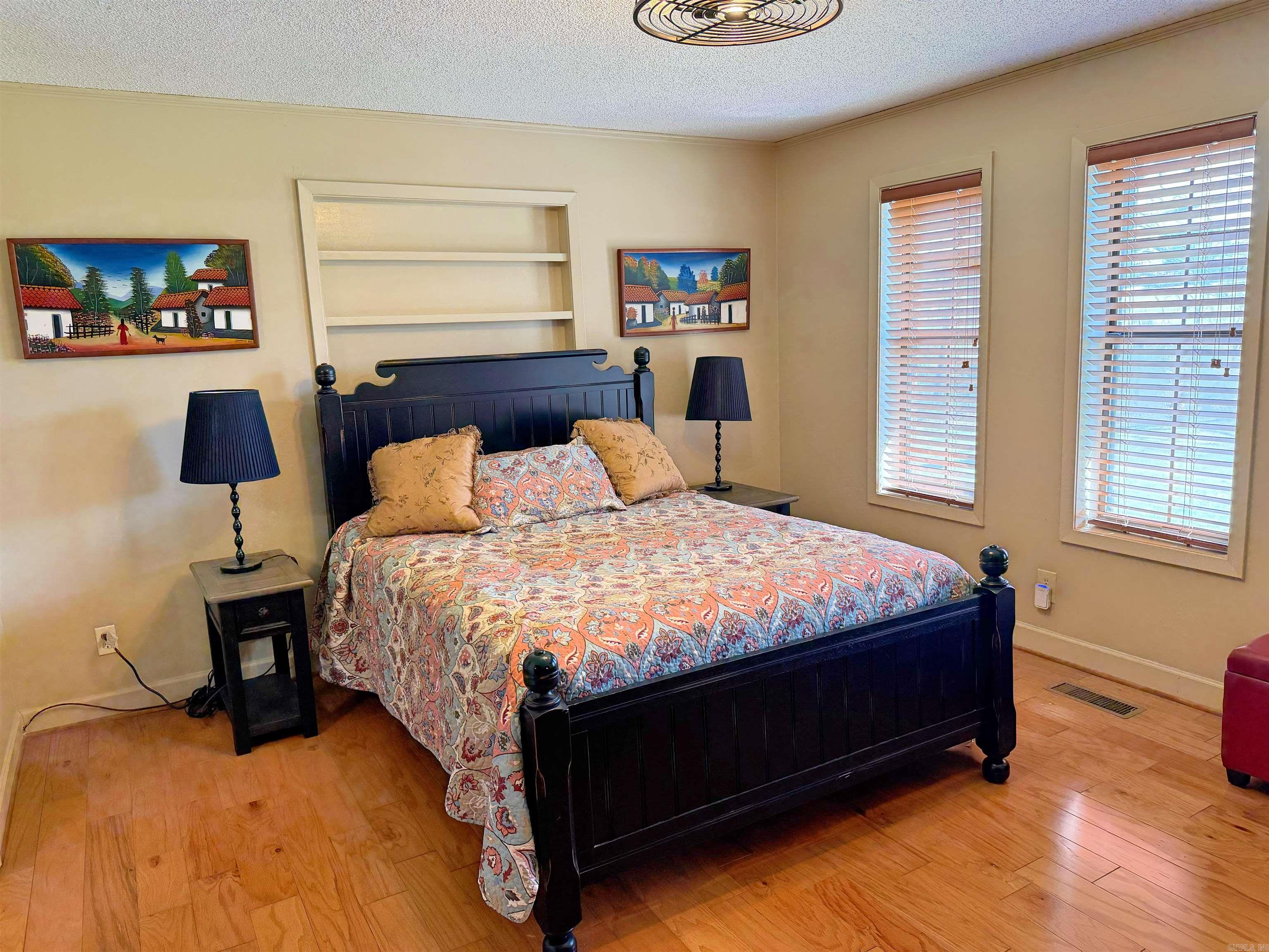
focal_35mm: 24
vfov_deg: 56.8
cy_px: 476
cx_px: 634
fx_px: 880
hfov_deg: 71.6
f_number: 1.78
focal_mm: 6.76
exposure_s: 1/60
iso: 200
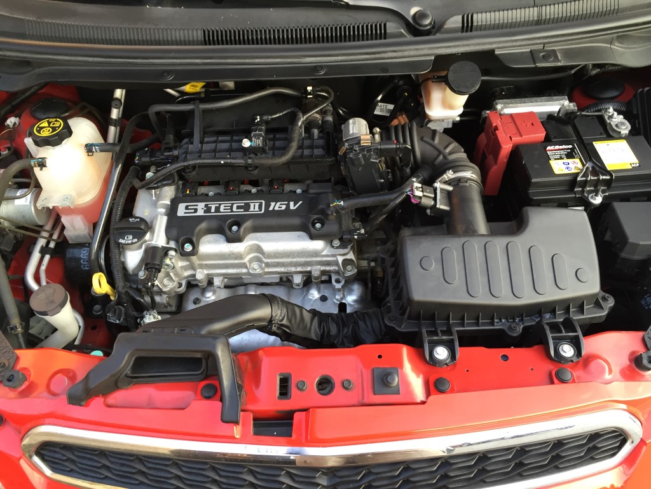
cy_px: 244
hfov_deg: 61.7
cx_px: 326
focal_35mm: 29
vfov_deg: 48.2
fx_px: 545
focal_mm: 4.15
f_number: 2.2
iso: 32
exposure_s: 1/40
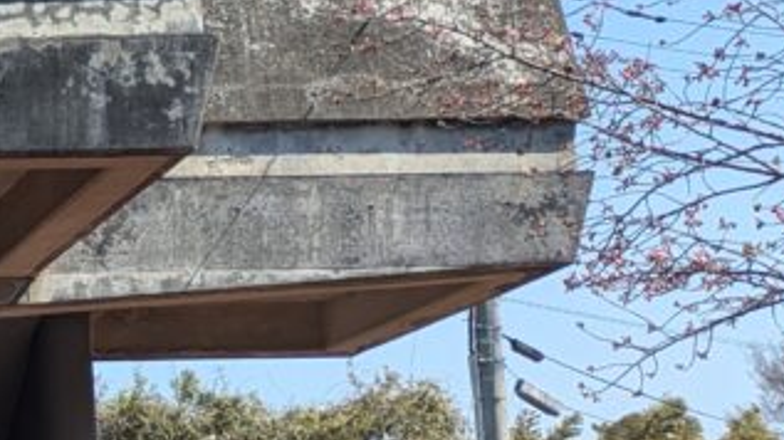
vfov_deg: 11.0
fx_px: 2286
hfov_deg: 15.8
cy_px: 305
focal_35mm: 110
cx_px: -722
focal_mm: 5.43
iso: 44
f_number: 1.89
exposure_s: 1/1205
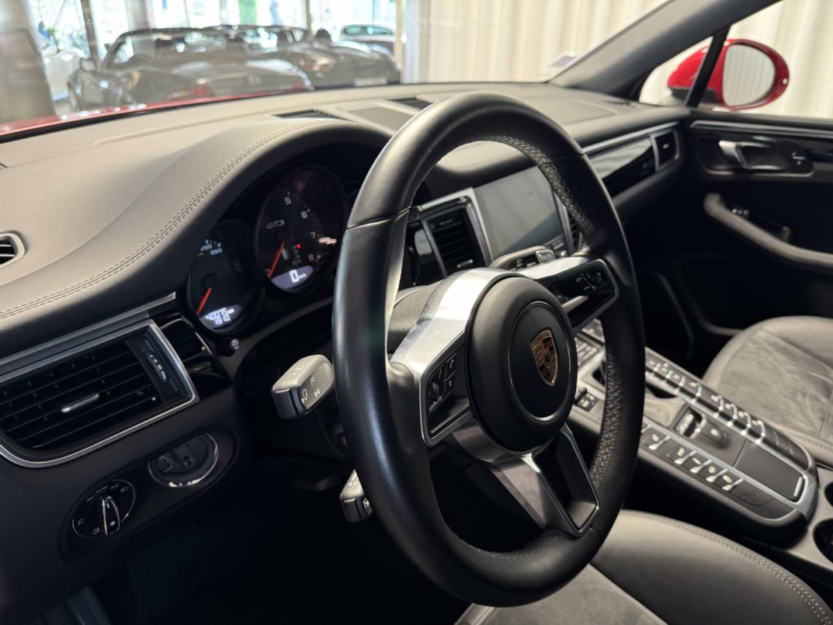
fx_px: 578
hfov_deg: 71.6
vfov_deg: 56.8
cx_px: 416
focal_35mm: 24
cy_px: 312
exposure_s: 1/50
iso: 400
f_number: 1.78
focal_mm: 6.76
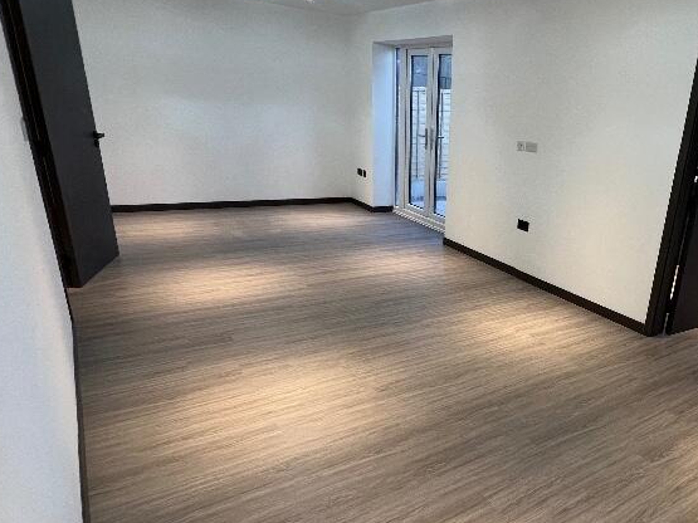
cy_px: 306
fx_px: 484
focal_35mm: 24
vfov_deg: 56.5
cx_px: 506
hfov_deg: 67.9
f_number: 1.8
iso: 125
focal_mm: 1.57
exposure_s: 1/50
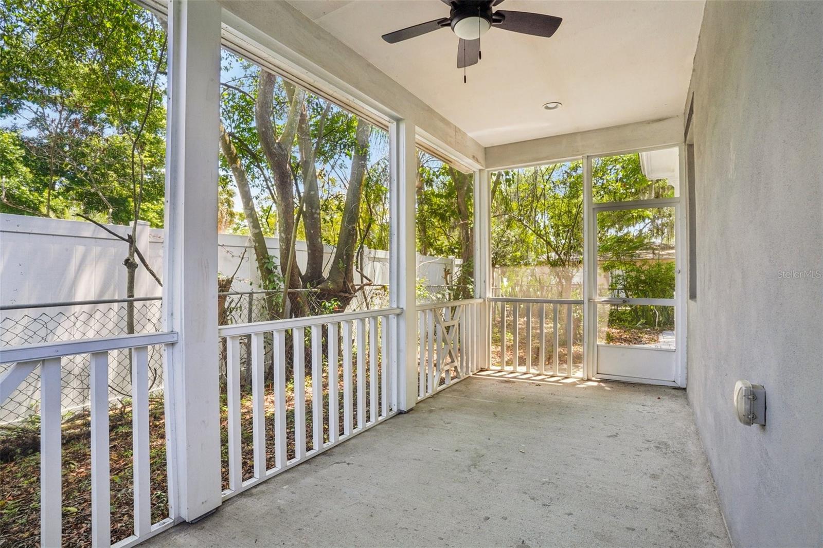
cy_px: 274
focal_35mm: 17
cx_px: 412
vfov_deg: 70.4
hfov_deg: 93.3
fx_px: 389
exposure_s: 1/13
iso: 400
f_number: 20
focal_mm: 17
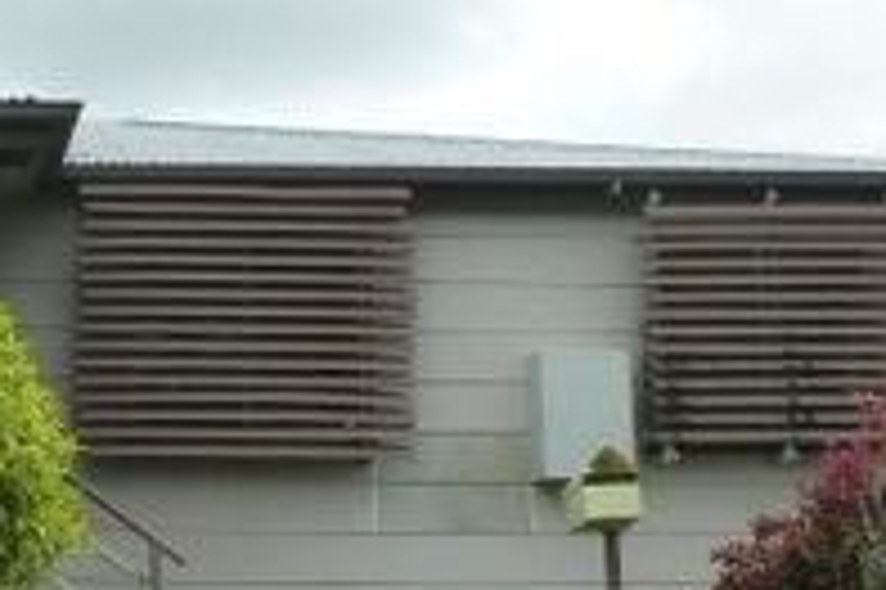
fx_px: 2139
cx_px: -67
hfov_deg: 22.2
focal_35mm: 87
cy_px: 203
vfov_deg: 15.7
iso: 160
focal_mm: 5.4
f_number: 4
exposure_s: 1/1000
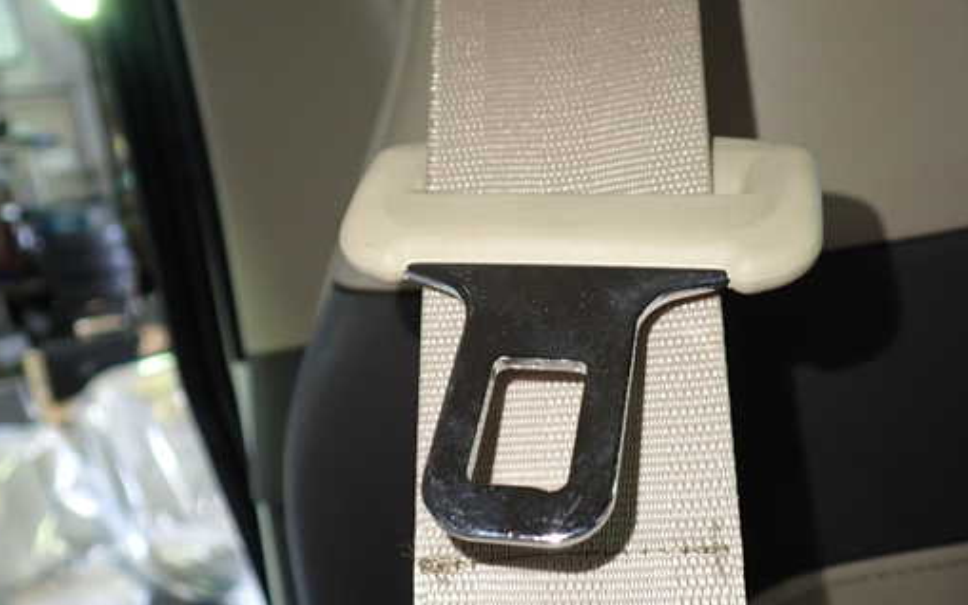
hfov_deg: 55.3
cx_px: 510
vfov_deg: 36.1
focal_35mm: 35
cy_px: 363
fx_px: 923
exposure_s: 1/30
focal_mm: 5.05
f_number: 2.2
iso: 200
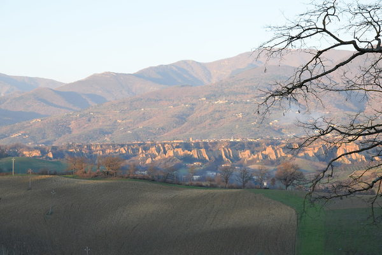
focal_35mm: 105
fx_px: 1114
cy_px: 128
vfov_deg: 13.0
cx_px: 191
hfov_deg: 19.5
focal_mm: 70
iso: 400
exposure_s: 1/100
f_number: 8
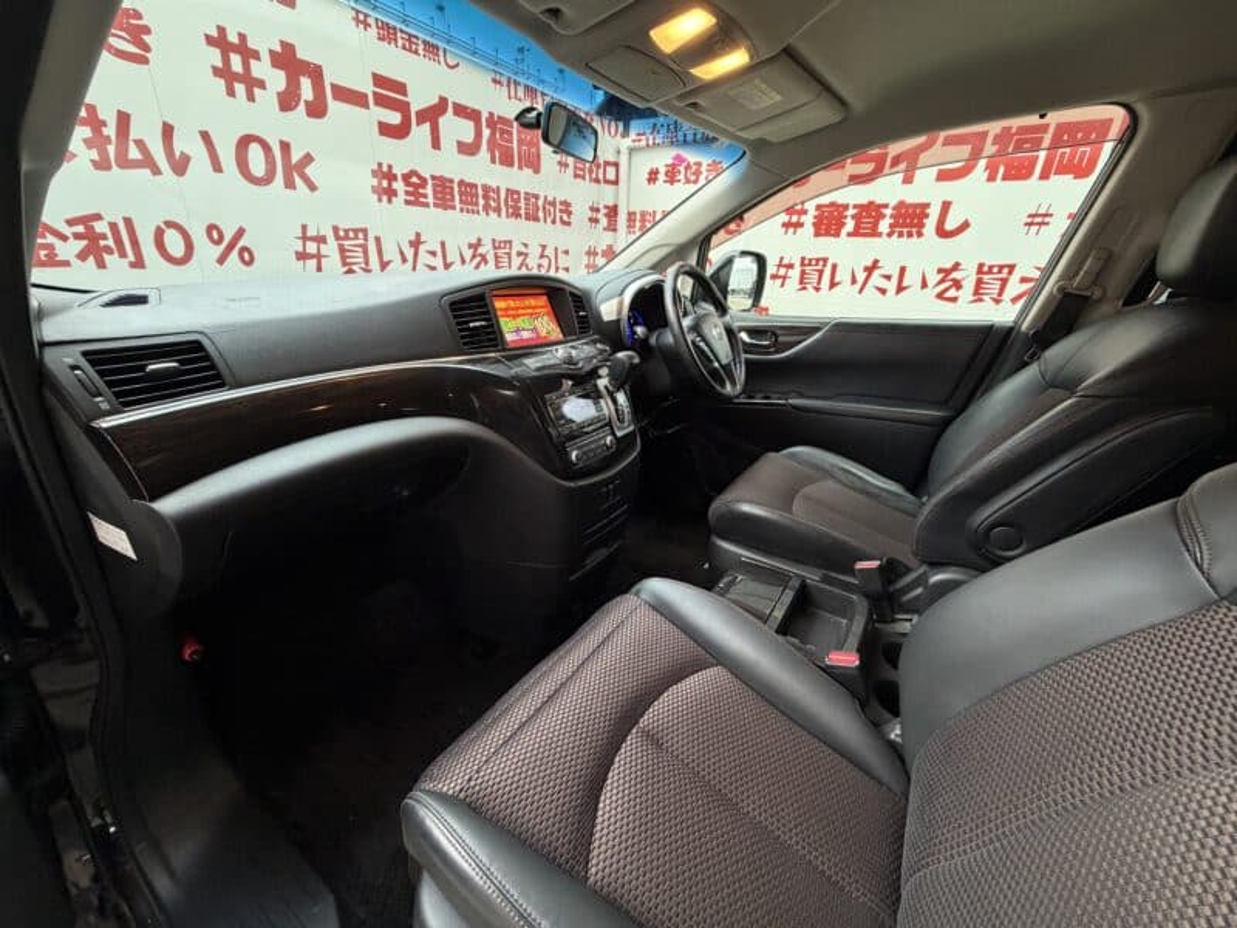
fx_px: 500
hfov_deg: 102.1
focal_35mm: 14
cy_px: 464
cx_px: 618
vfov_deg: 85.7
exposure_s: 1/73
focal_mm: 2.22
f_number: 2.2
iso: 320
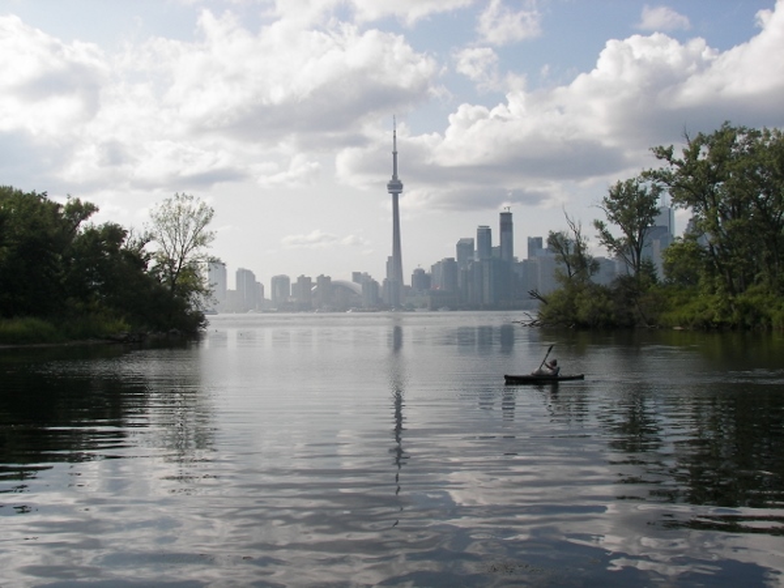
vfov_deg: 31.5
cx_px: 392
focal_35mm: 46
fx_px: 1042
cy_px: 294
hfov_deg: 41.2
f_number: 4
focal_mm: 7.6
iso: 50
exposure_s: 1/800
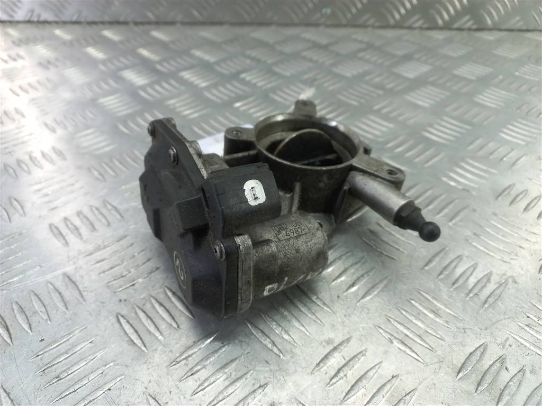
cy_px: 203
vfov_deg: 54.9
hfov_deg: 69.4
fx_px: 391
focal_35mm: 25
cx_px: 271
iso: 80
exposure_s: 1/50
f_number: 1.8
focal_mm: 4.6
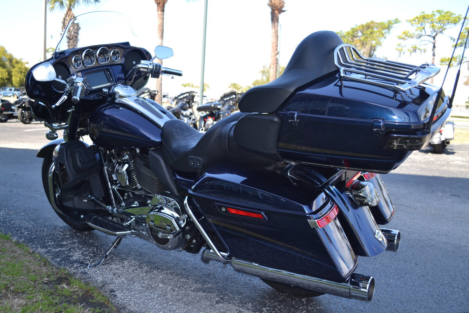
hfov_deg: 57.2
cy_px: 156
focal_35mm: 33
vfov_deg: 40.0
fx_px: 430
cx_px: 234
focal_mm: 22
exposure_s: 1/160
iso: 100
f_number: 4
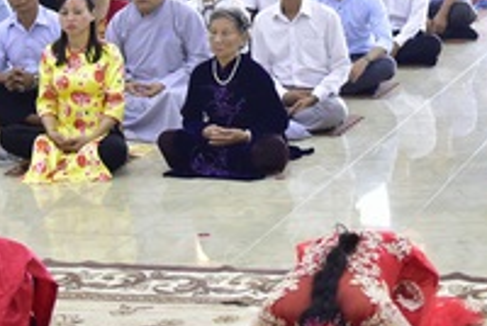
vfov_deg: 10.5
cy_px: 41
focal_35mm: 130
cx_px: 263
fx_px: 1761
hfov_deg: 15.7
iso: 1250
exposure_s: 1/30
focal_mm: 40
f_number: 4
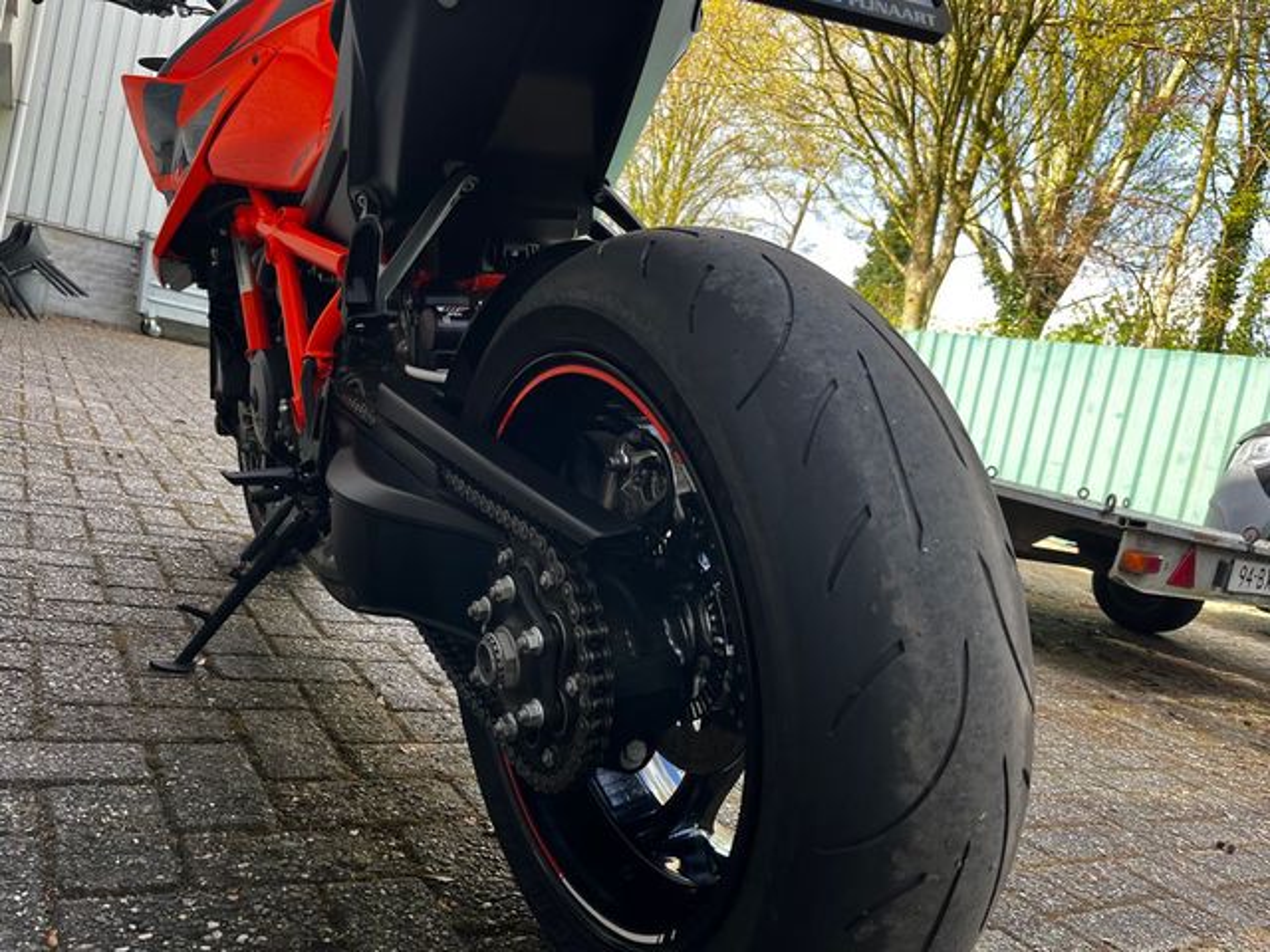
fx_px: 954
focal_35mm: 26
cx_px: 635
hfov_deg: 67.3
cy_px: 476
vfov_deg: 53.1
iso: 40
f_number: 1.6
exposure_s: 1/182
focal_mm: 5.1
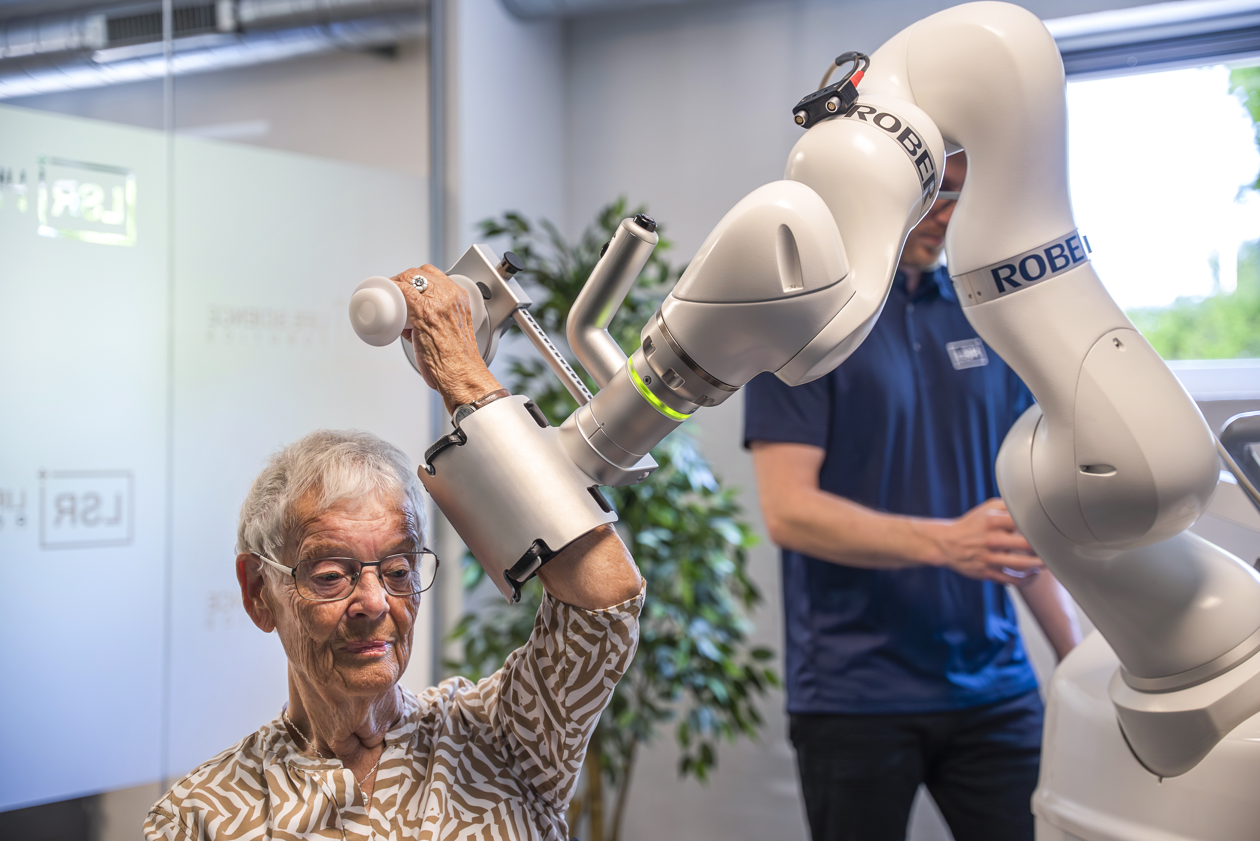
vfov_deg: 23.6
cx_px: 630
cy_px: 420
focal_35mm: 58
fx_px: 2014
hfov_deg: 34.7
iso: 640
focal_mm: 57.5
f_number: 2.8
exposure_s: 1/250
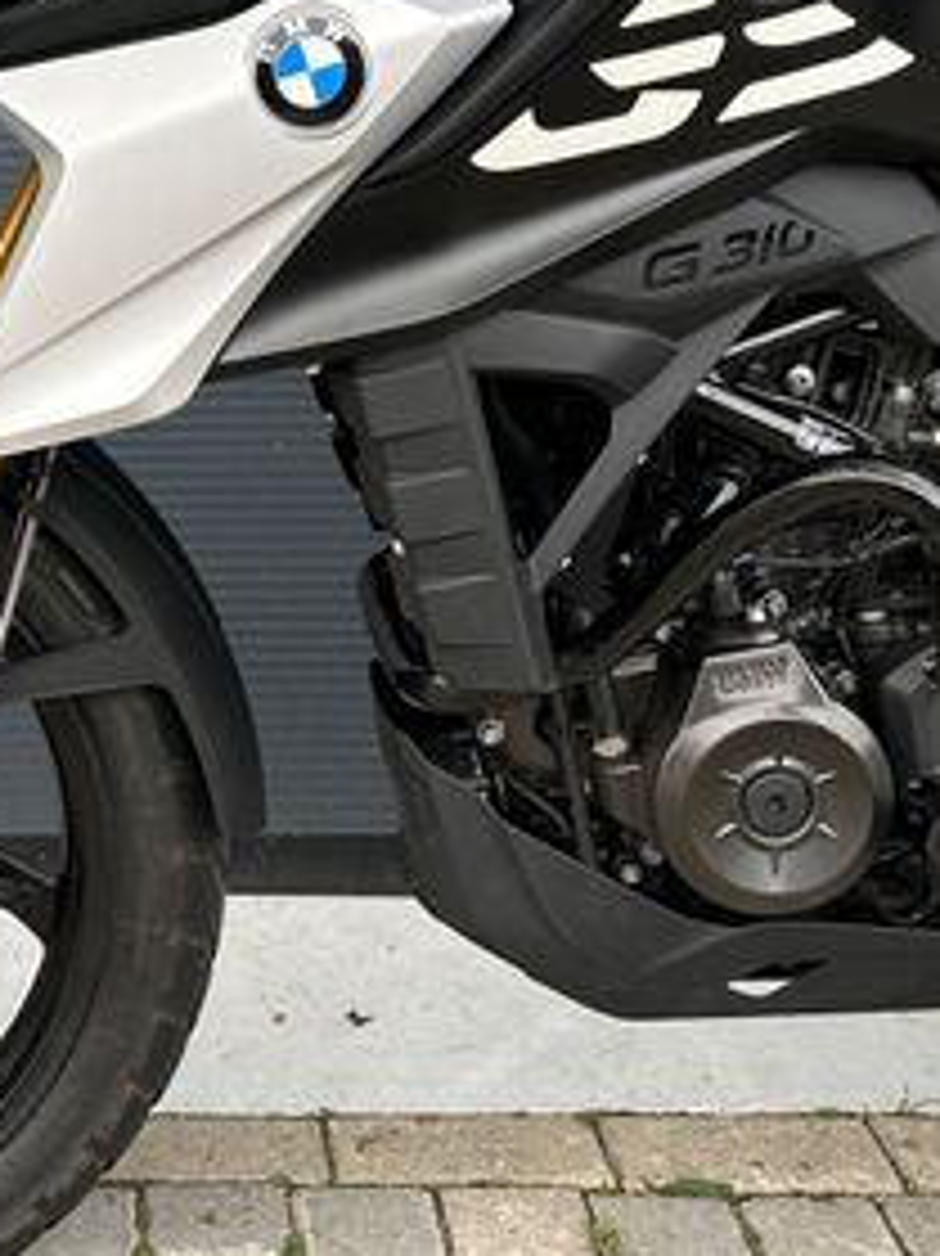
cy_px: 261
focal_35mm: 55
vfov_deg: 34.0
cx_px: 117
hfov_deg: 25.8
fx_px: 1993
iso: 64
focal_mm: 6.86
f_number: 1.78
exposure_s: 1/121
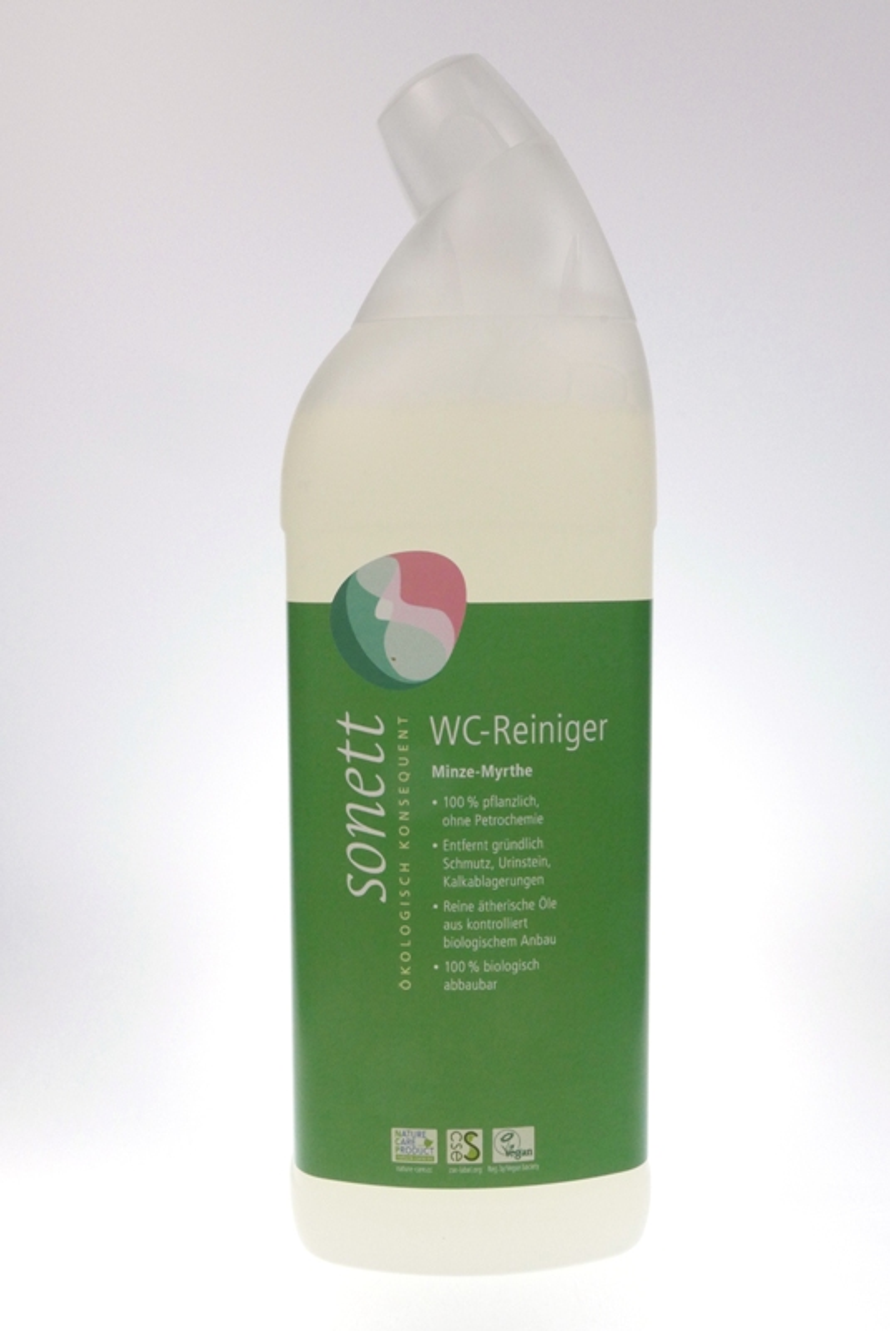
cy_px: 666
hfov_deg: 33.5
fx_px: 1480
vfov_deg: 48.4
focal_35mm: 40
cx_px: 445
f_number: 16
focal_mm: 17.9
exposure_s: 1/50
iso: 1600
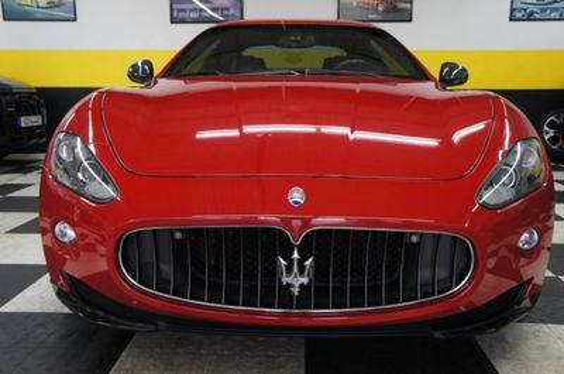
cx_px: 282
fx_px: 539
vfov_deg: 38.2
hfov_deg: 55.2
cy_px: 187
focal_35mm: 34
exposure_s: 1/40
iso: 320
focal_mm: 23
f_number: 4
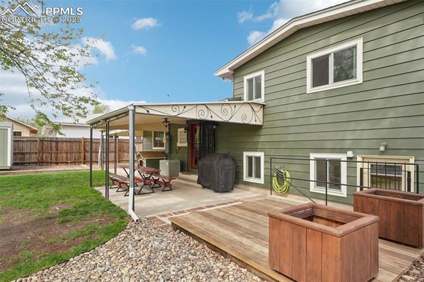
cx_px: 212
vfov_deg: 63.6
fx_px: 228
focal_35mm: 19
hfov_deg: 85.9
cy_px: 141
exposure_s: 1/125
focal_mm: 12.9
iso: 800
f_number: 8
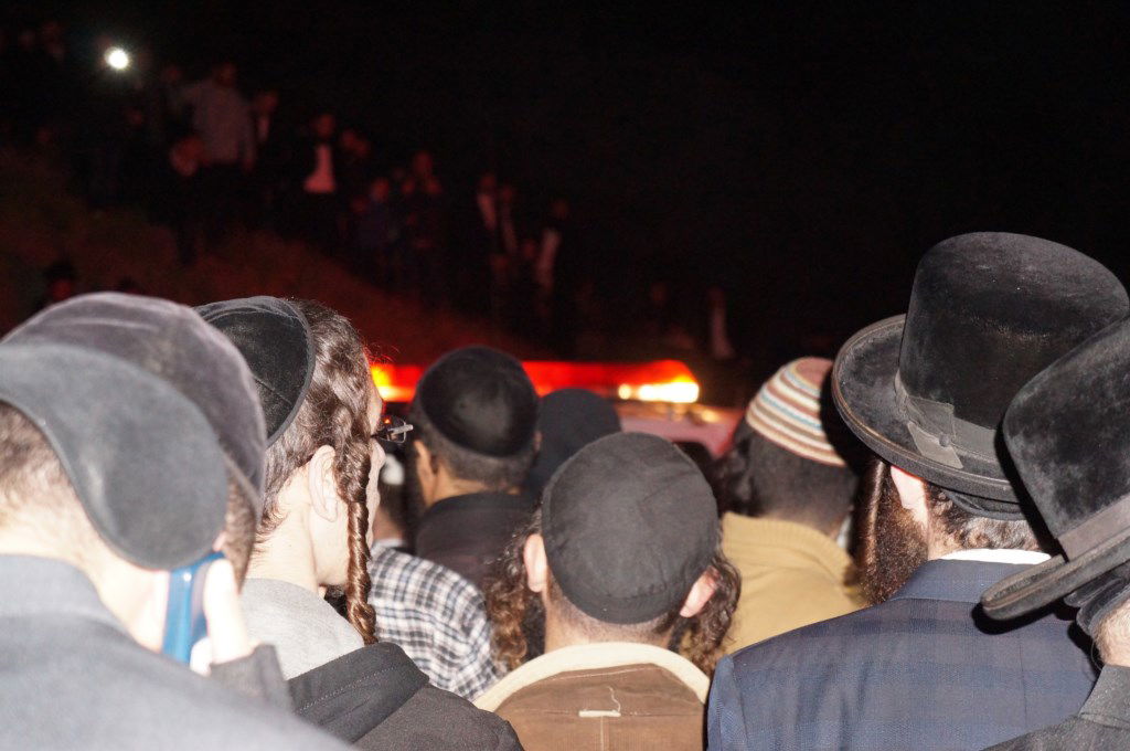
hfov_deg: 24.6
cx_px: 565
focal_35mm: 82
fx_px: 2586
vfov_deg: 16.5
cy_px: 376
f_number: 5.6
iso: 3200
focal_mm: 55
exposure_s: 1/60
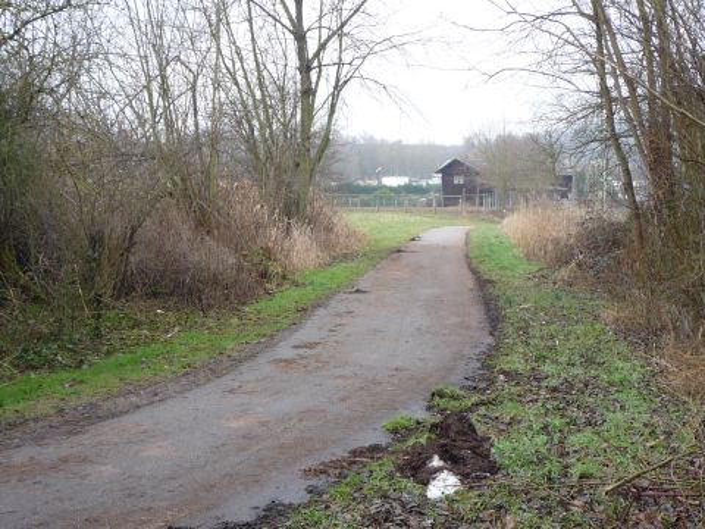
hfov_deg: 38.9
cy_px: 264
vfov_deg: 29.7
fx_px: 998
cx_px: 352
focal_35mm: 49
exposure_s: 1/100
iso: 100
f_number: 3.3
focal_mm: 5.2
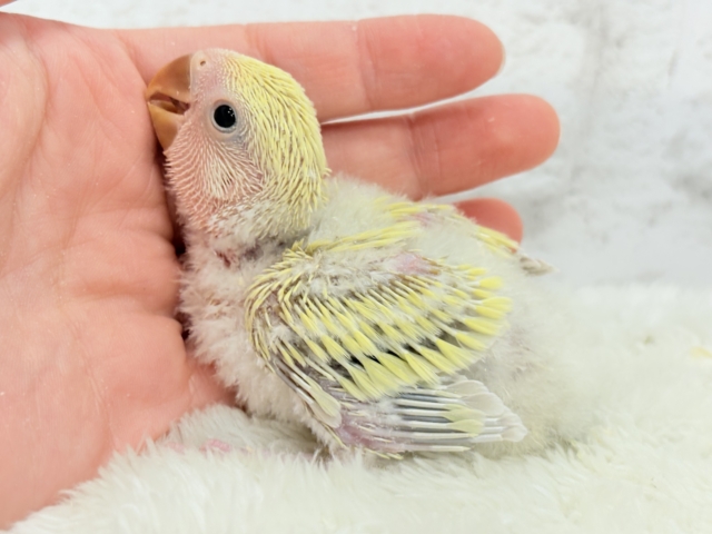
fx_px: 1070
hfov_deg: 36.8
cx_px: 356
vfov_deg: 28.0
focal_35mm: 52
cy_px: 267
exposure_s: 1/50
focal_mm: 5.96
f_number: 1.6
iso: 50
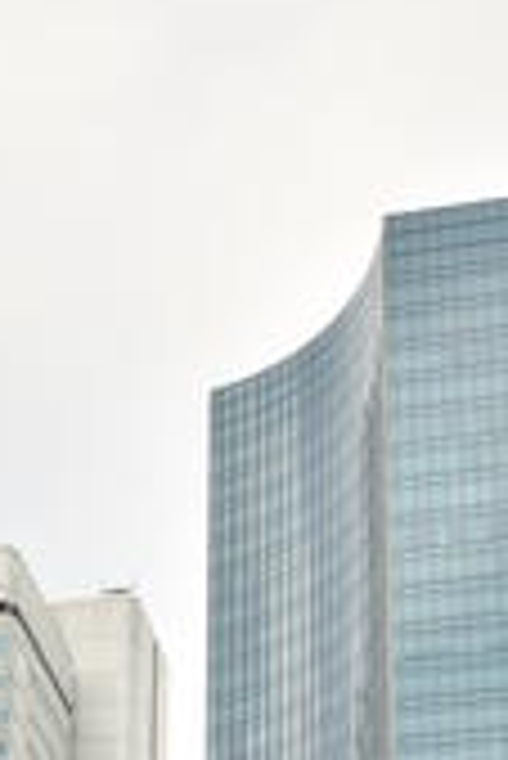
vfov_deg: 17.4
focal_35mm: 103
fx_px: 2176
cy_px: 1201
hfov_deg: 13.3
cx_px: 160
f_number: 11
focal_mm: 20
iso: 100
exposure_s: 1/100
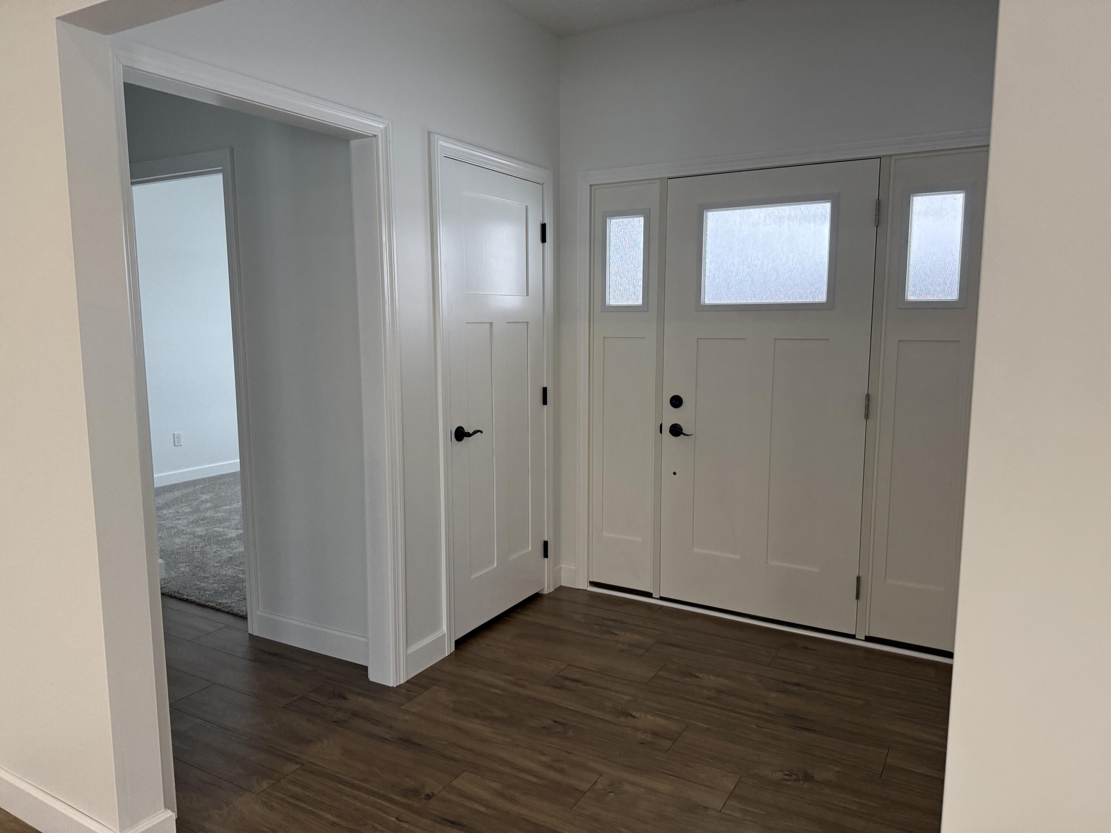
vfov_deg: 56.8
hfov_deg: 71.6
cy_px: 416
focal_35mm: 24
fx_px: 770
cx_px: 556
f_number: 1.78
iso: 250
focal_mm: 6.76
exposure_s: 1/120
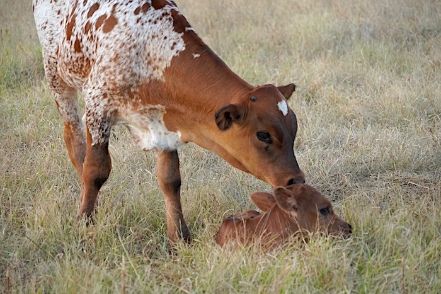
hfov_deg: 9.1
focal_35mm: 225
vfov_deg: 6.1
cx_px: 220
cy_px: 147
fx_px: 2757
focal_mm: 150
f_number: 7.1
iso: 2500
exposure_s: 1/250
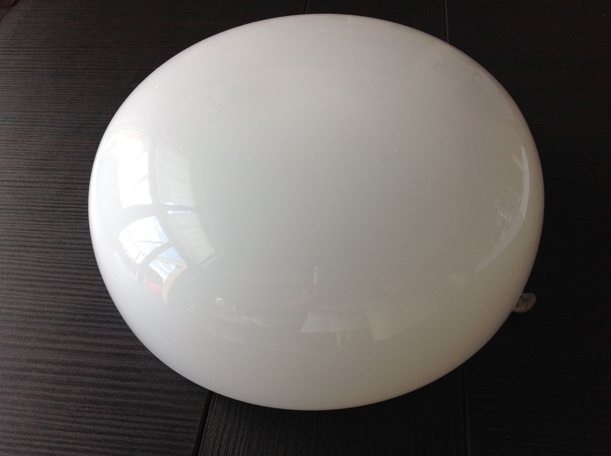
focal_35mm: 35
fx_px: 617
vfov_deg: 40.6
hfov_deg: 52.7
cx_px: 306
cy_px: 228
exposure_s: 1/120
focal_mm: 4.28
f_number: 2.4
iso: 64
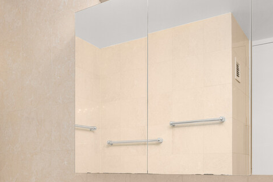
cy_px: 163
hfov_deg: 46.7
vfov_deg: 31.2
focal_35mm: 41
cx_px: 93
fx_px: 311
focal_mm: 13
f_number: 11
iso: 400
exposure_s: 1
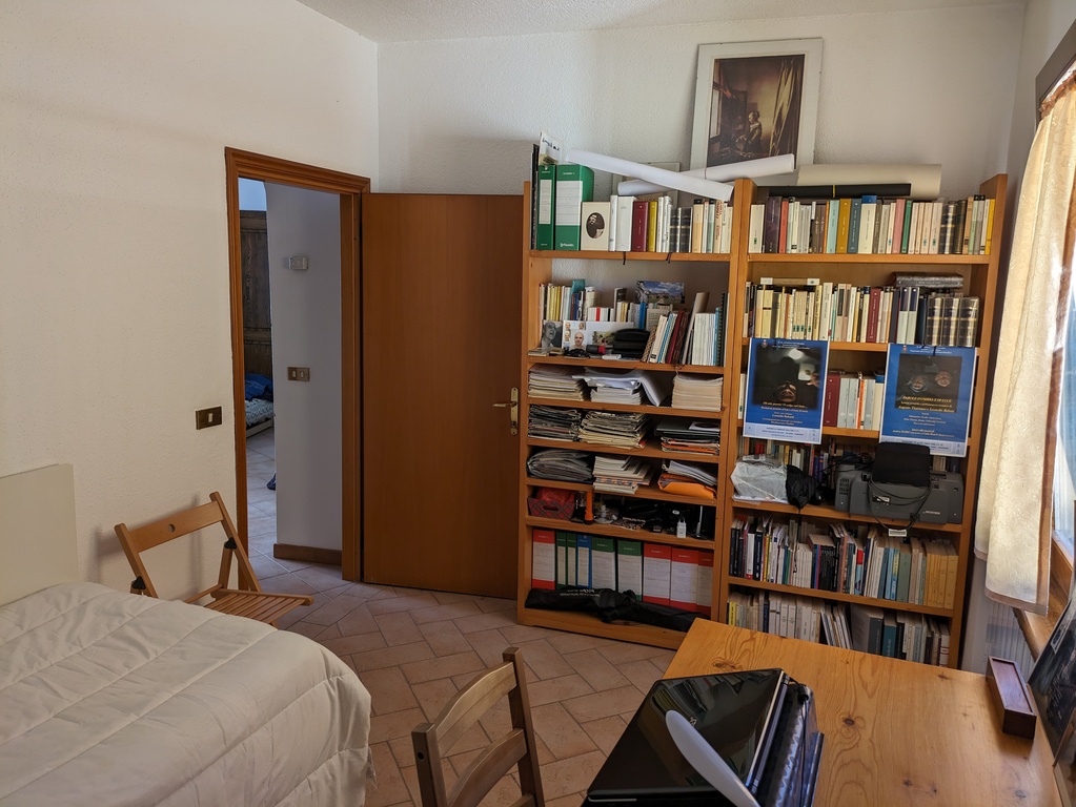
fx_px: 777
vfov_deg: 54.9
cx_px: 538
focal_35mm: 25
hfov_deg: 69.4
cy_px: 404
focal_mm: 5.43
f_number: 1.89
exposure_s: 1/50
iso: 48
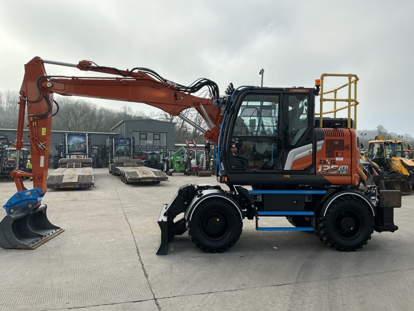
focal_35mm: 28
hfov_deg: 63.4
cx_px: 207
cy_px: 156
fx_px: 335
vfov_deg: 49.7
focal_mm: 3
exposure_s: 1/2427
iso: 25
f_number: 1.8
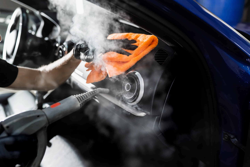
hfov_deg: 54.4
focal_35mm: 35
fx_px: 243
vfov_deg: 37.9
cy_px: 84
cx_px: 125
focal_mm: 35
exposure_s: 1/125
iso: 500
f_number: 2.5
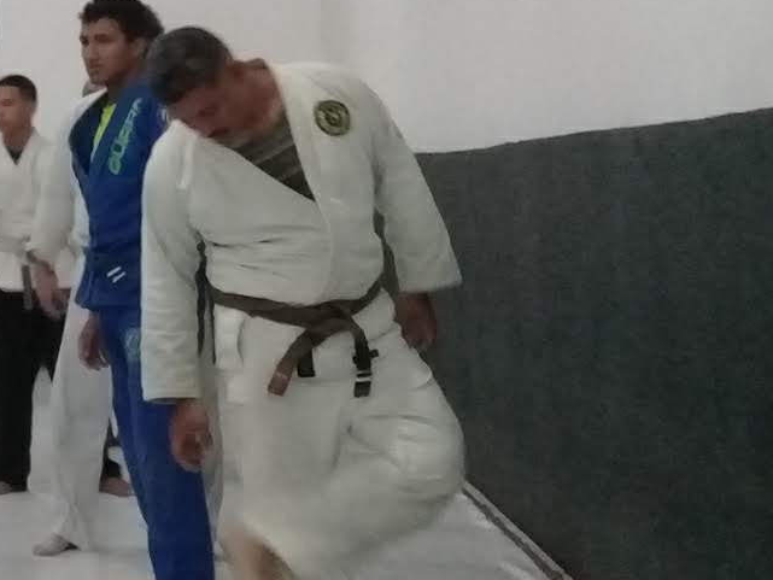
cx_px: -451
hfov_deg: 17.4
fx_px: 2211
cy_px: 146
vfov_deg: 14.9
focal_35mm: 99
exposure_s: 1/30
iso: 320
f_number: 2.2
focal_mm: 3.3
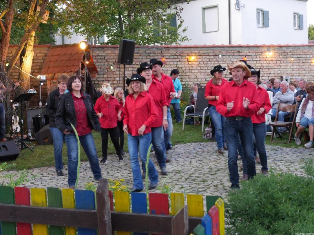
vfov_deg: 29.1
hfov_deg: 38.2
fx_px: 454
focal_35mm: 50
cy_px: 118
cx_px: 157
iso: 2500
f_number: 4.7
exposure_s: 1/60
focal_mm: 25
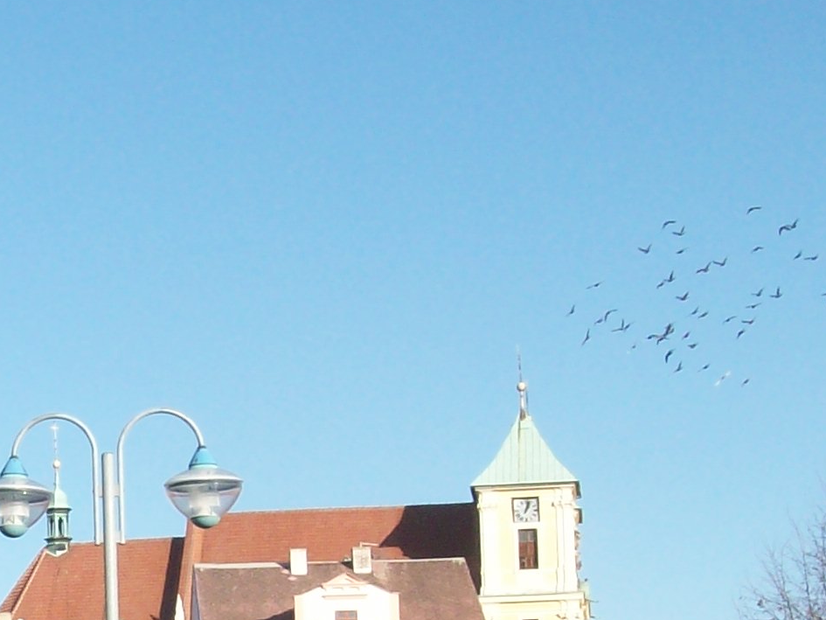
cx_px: -24
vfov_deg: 12.4
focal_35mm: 118
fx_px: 2816
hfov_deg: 16.3
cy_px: 671
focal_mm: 5.7
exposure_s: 1/216
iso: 64
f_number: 5.5
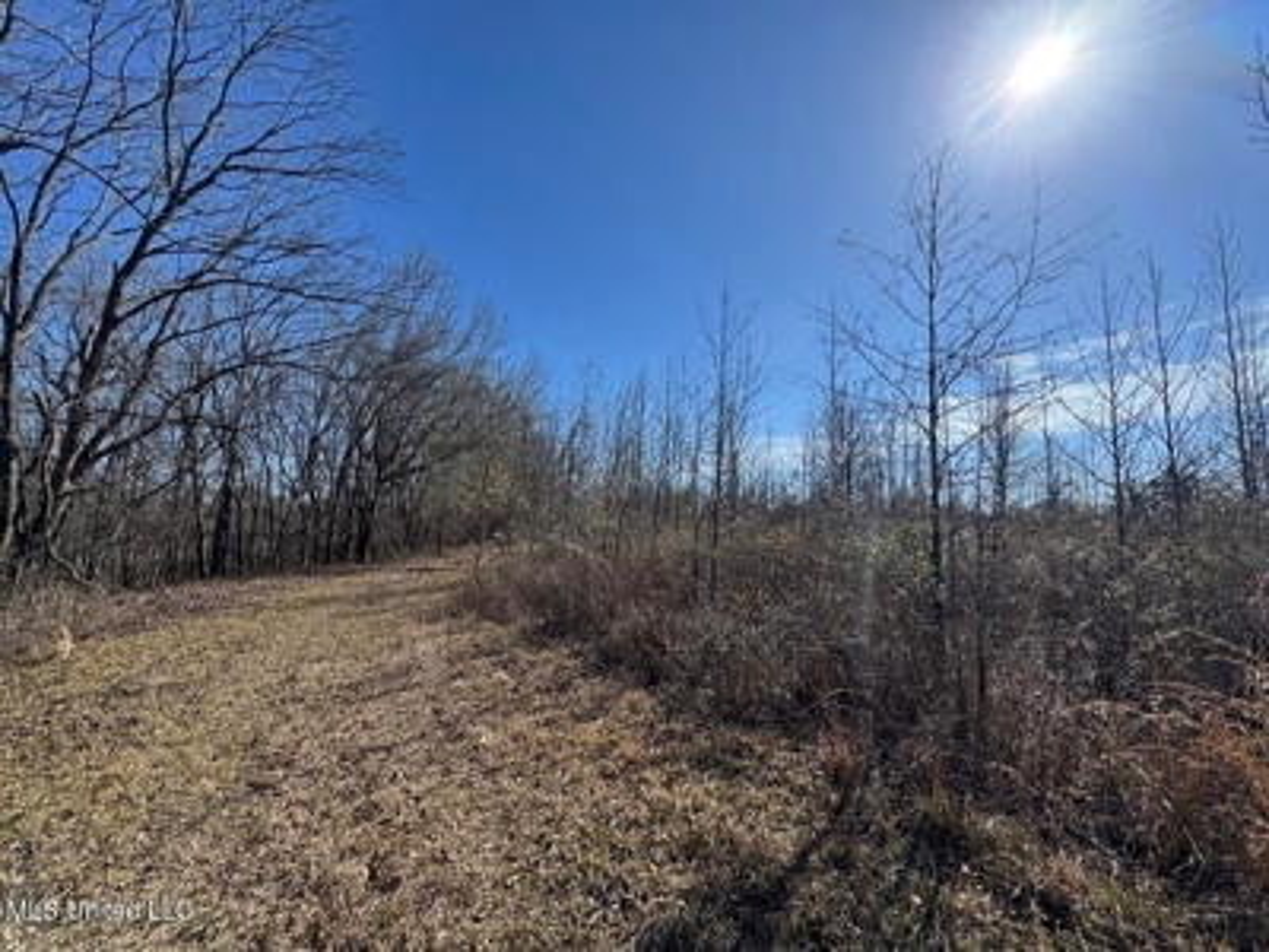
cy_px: 476
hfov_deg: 102.1
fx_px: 513
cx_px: 634
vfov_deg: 85.7
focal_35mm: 14
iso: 40
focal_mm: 2.22
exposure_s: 1/2273
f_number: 2.2
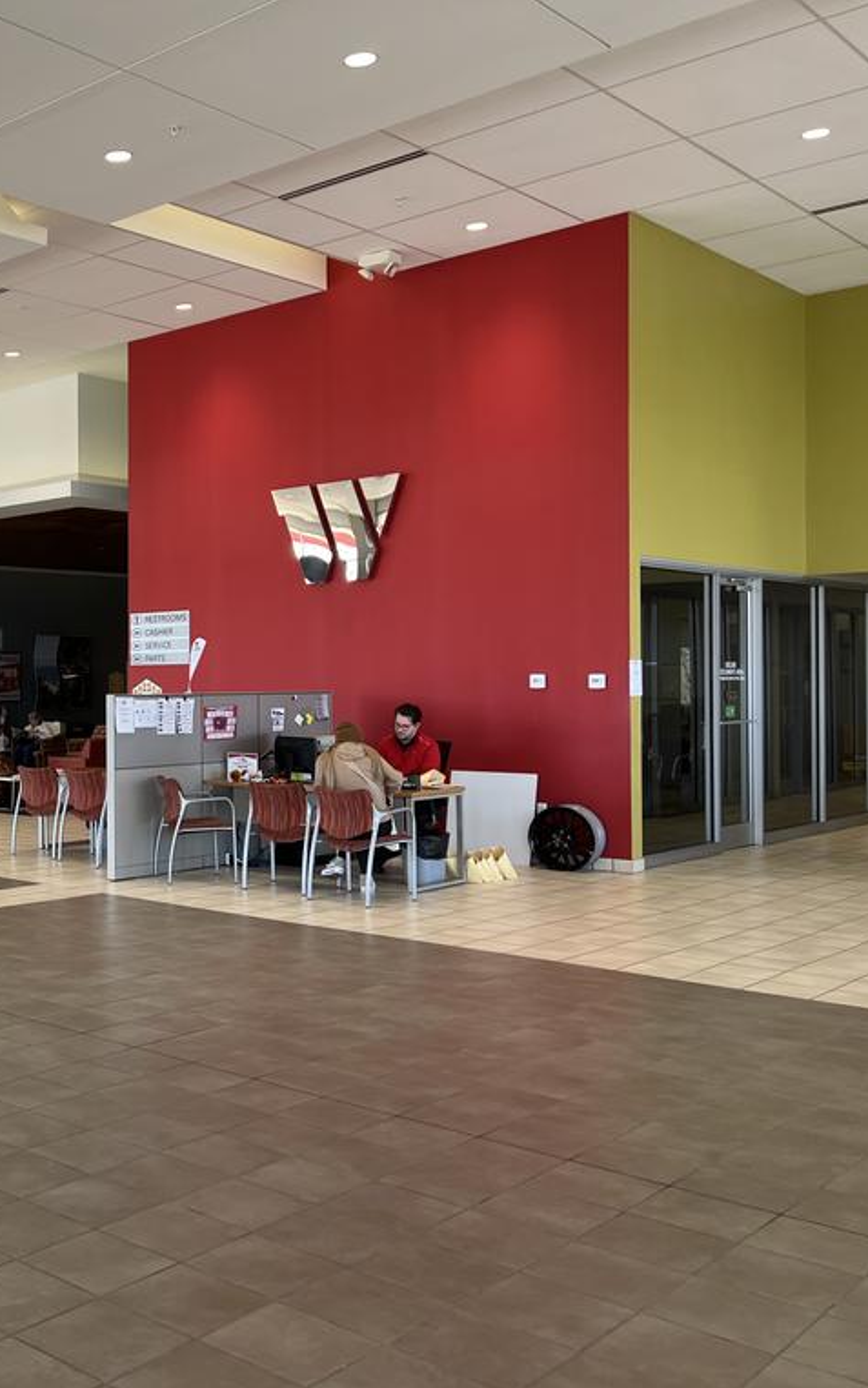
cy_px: 695
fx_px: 1400
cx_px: -42
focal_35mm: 37
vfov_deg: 52.7
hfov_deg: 31.3
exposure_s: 1/125
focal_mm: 5.7
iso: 32
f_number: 1.5
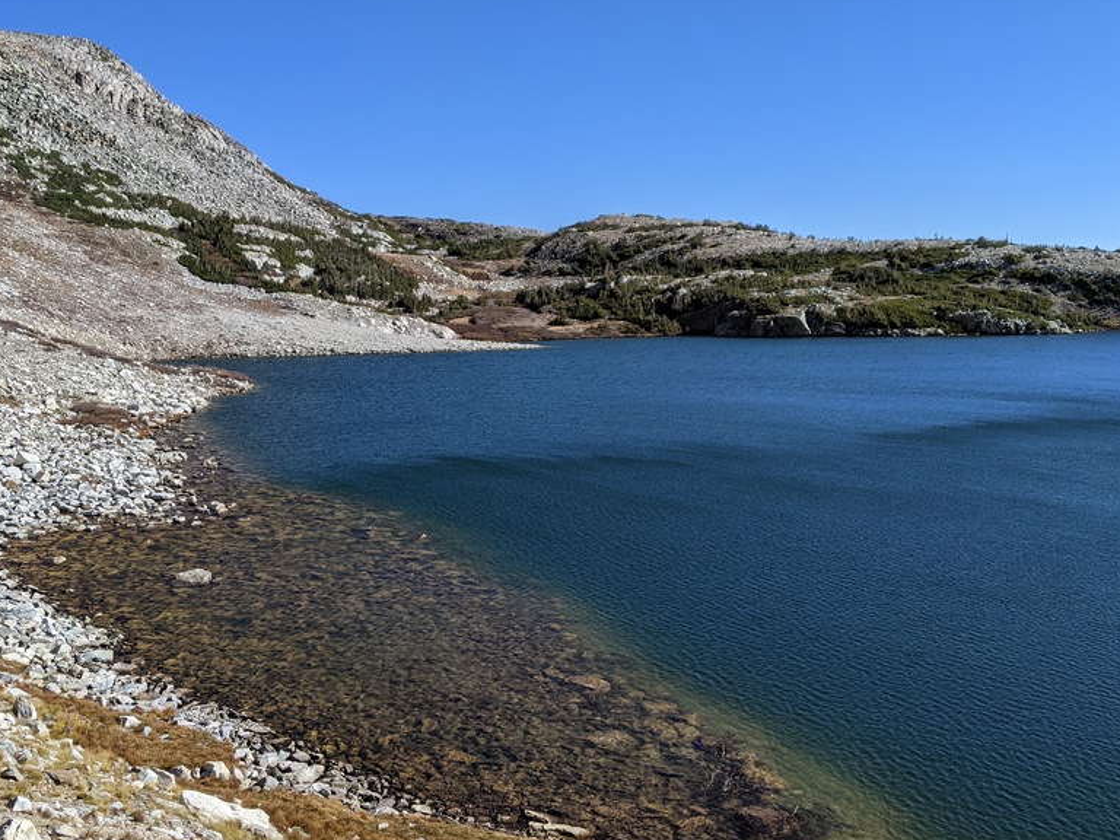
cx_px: 435
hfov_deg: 50.9
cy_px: 446
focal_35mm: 36
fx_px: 1165
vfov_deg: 39.6
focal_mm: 4.44
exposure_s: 1/2933
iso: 50
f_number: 1.8
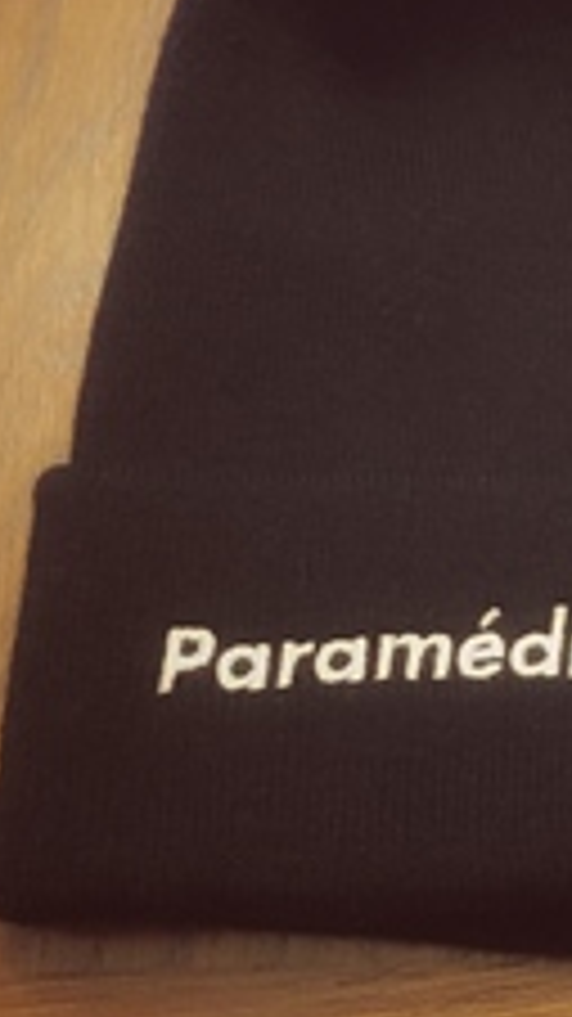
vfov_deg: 31.2
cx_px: 595
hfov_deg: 17.5
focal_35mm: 67
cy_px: 338
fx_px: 1808
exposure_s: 1/15
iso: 500
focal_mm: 4.15
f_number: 2.2
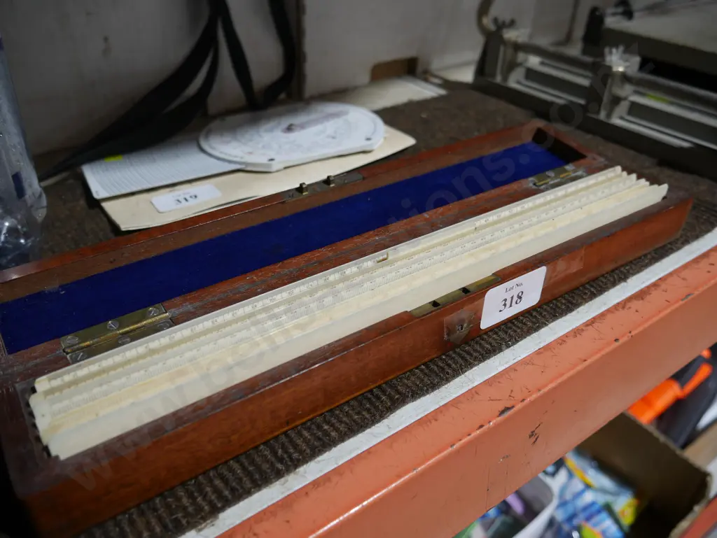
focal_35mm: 28
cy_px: 269
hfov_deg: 63.4
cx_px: 358
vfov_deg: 49.8
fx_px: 580
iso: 250
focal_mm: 14
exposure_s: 1/60
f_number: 3.5
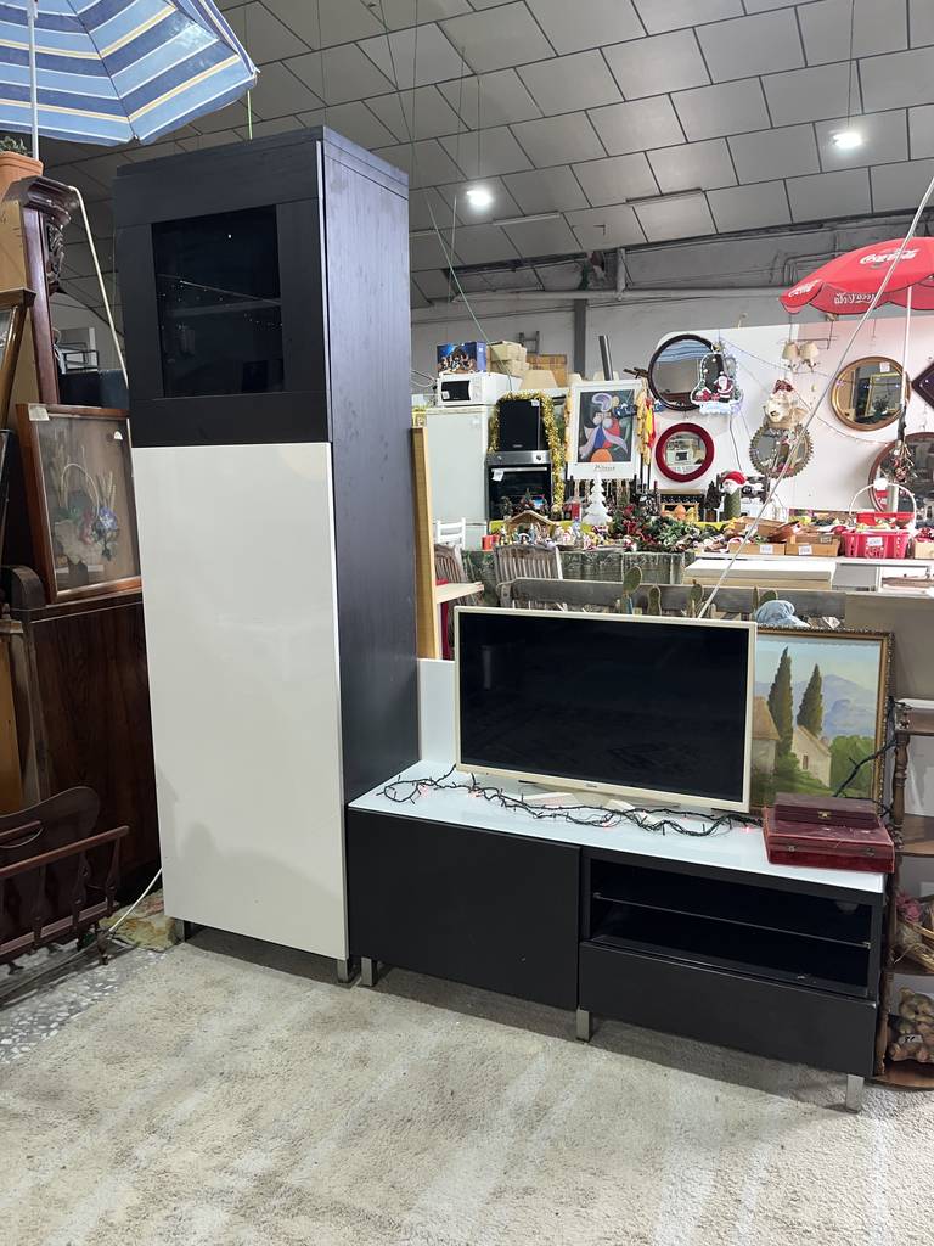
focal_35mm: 26
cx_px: 467
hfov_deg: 53.1
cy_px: 623
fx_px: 935
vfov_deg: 67.3
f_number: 1.6
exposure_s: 1/33
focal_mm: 5.1
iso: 50
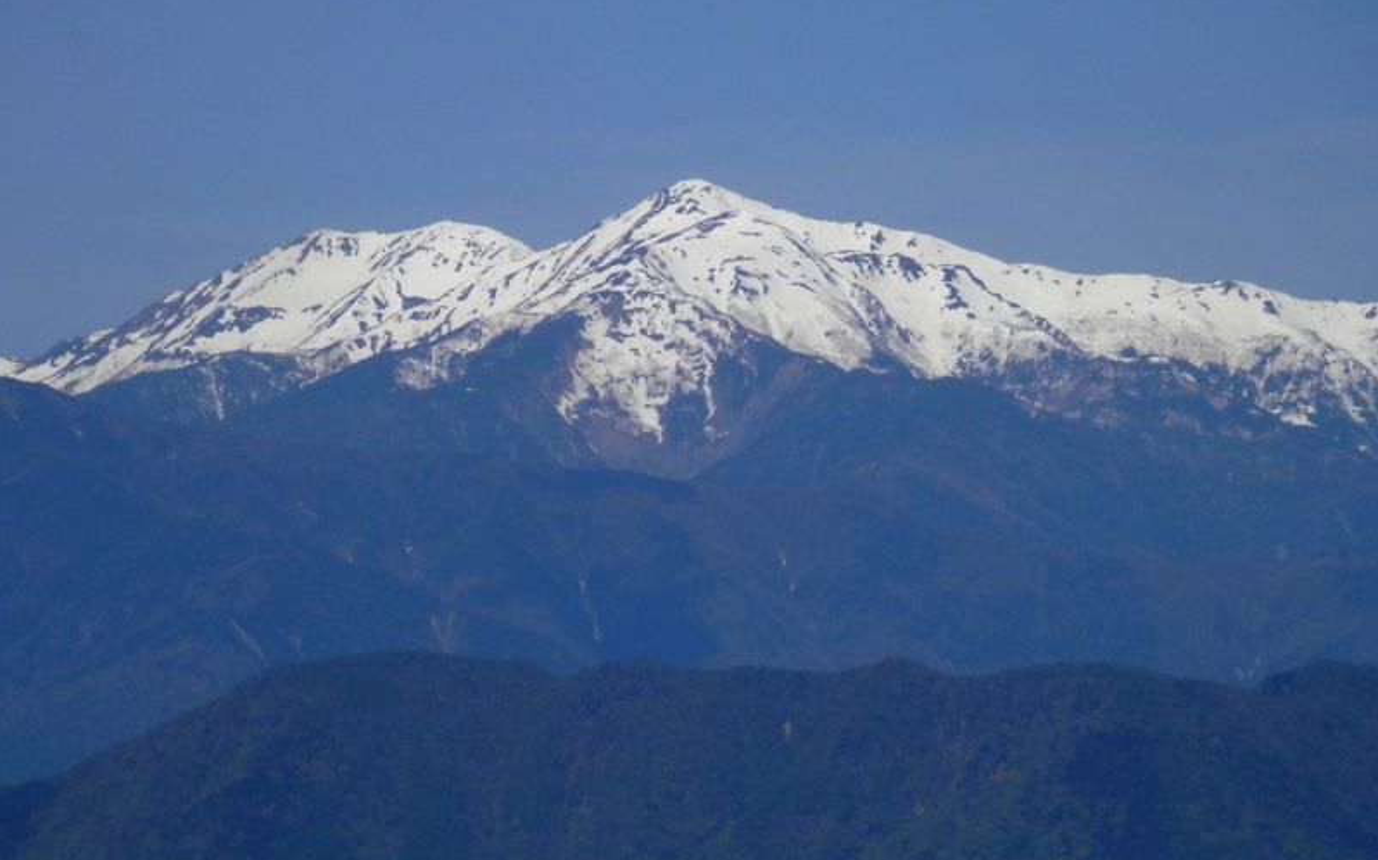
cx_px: 689
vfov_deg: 3.7
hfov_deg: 6.0
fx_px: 13251
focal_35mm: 353
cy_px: 397
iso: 80
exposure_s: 1/1250
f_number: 6.7
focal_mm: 59.3
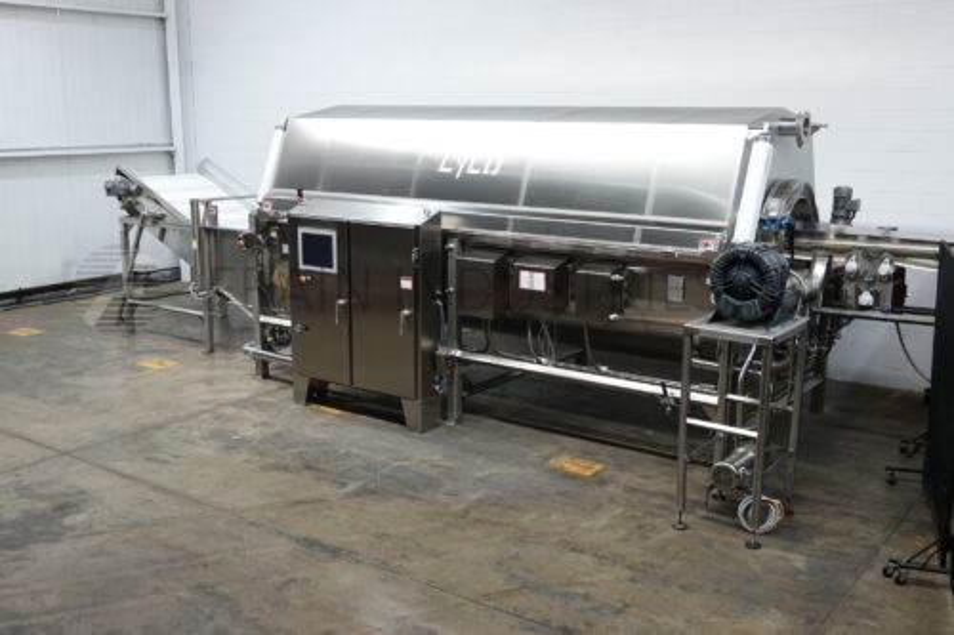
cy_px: 318
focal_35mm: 37
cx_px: 477
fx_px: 980
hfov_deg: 51.9
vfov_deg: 35.9
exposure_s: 1/40
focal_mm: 13.84
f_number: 3.5
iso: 250
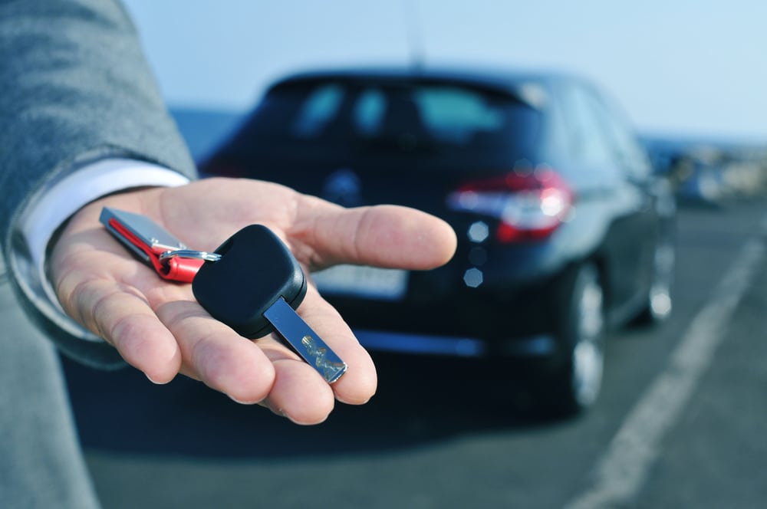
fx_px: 1117
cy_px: 254
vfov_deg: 25.7
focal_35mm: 52
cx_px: 384
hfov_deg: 37.9
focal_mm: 35
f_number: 5.6
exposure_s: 1/250
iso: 200
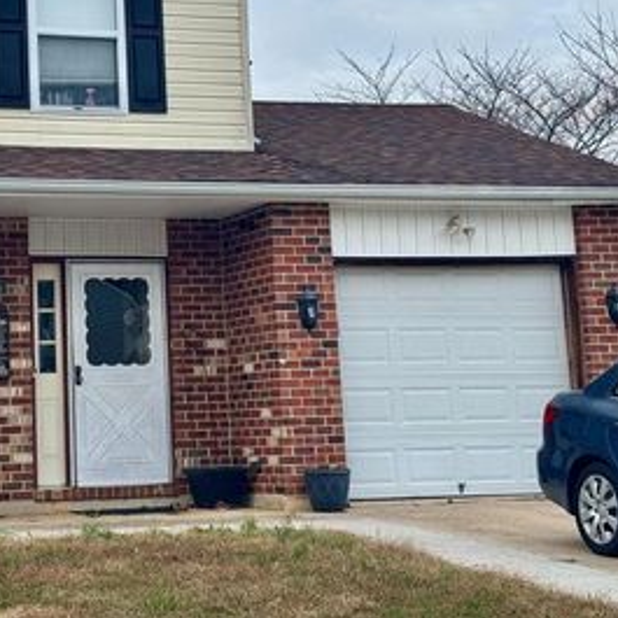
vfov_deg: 21.5
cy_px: 188
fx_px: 1616
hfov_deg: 21.3
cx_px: 91
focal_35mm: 80
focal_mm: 6.76
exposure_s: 1/876
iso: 64
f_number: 1.78
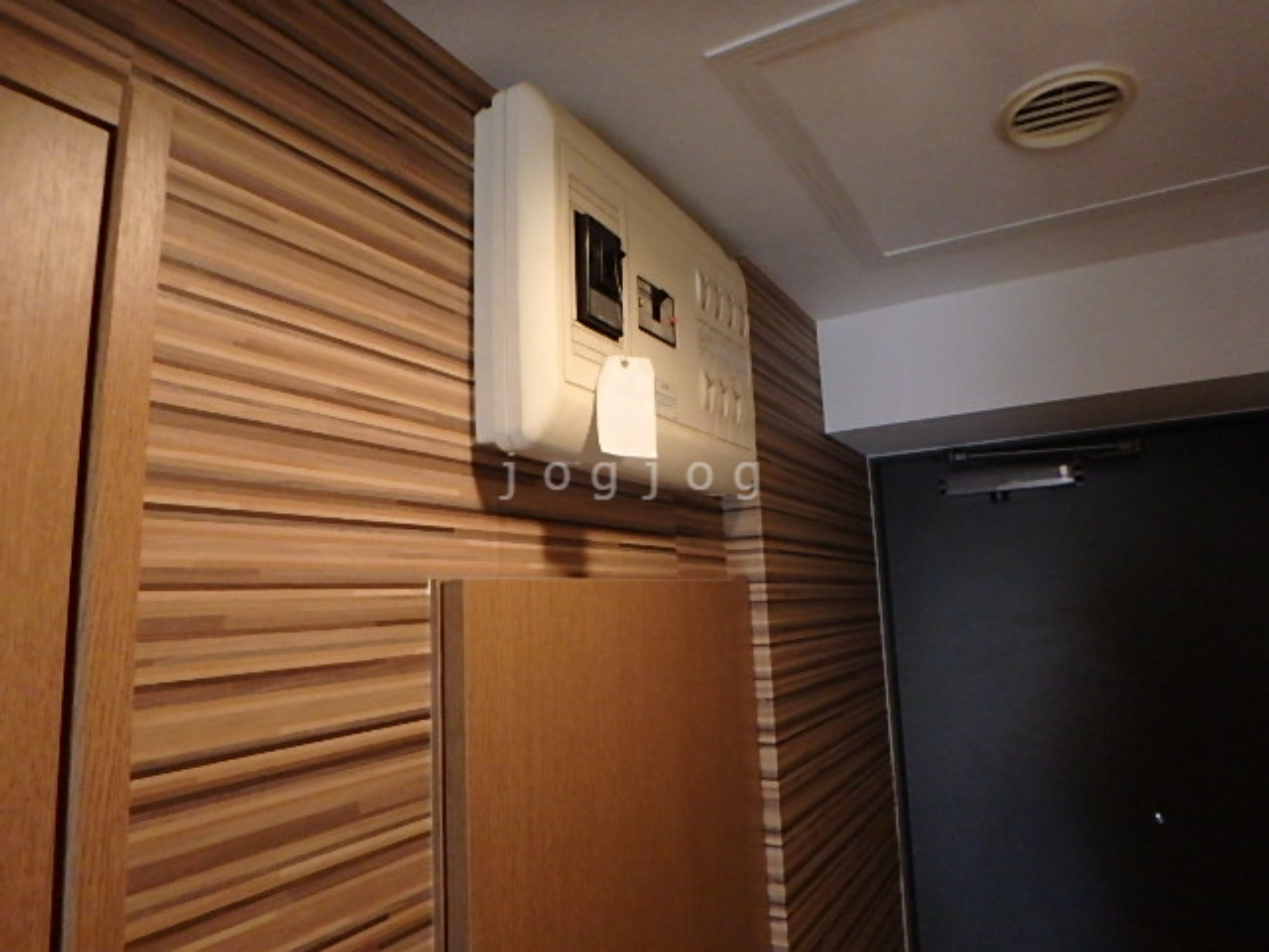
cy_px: 476
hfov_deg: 79.0
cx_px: 634
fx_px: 770
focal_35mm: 21
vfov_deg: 63.4
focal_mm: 3.7
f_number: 3.5
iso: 800
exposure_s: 1/100
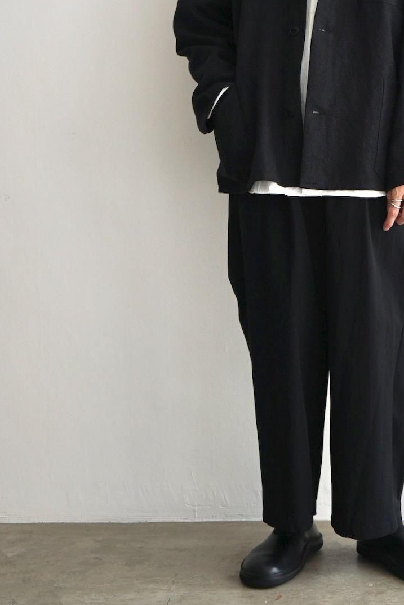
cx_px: 315
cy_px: 150
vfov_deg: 27.7
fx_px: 1212
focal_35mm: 72
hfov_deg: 18.8
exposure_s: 1/60
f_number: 4.5
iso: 250
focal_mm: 43
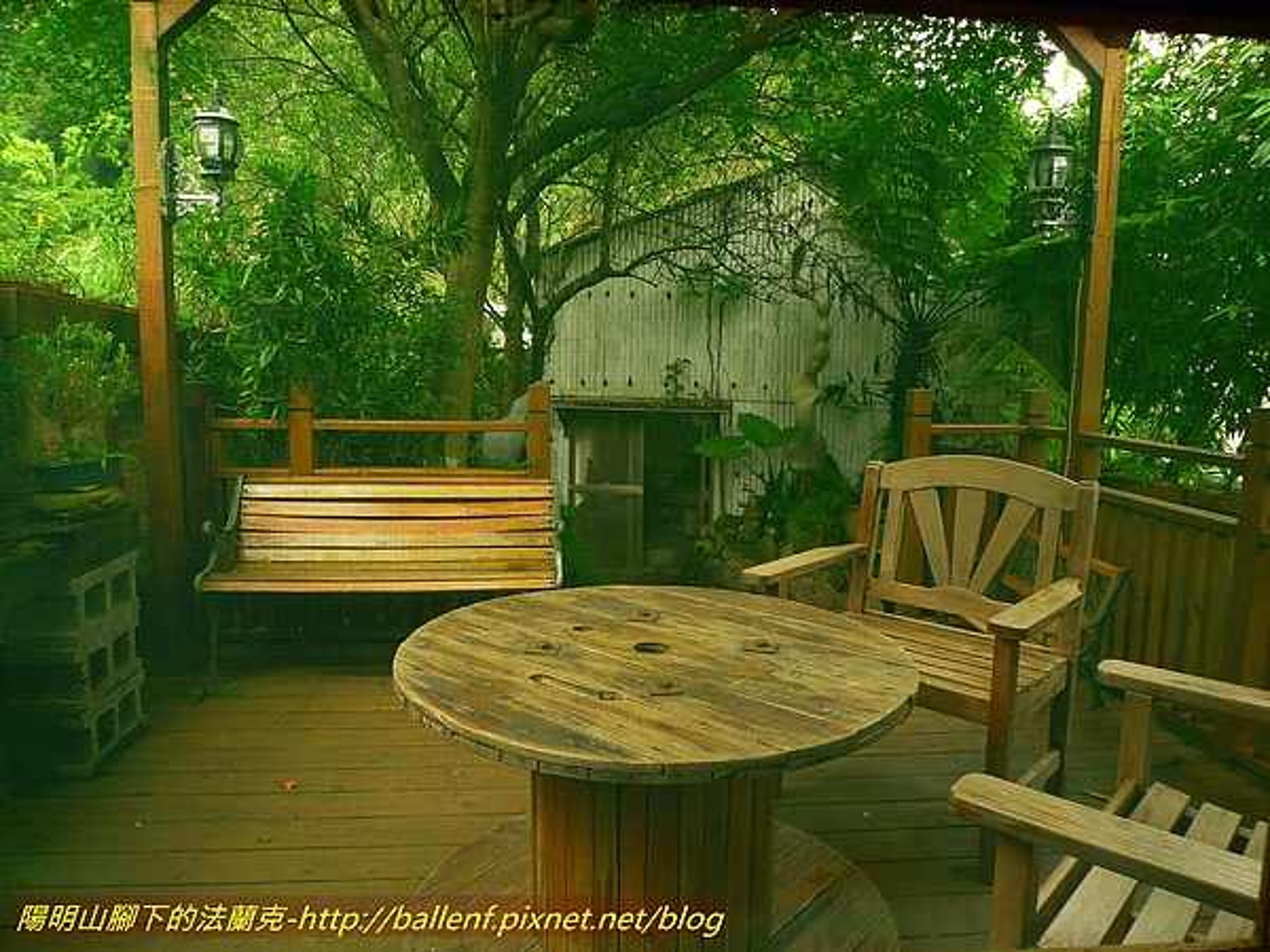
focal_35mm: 24
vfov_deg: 56.8
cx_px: 635
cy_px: 476
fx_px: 881
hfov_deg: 71.6
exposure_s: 1/30
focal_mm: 5.1
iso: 100
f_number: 3.5
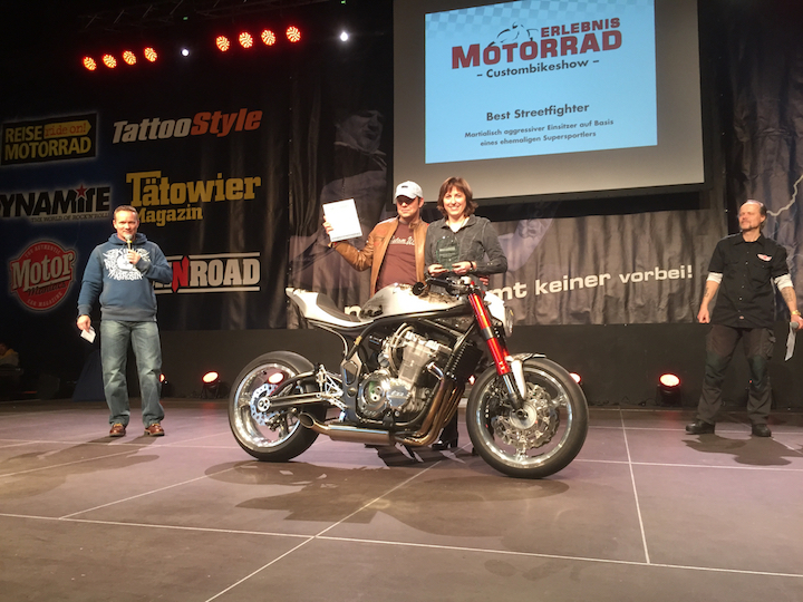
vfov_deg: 48.2
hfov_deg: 61.7
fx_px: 673
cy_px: 301
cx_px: 402
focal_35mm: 29
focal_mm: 4.15
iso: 100
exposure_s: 1/30
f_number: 2.2
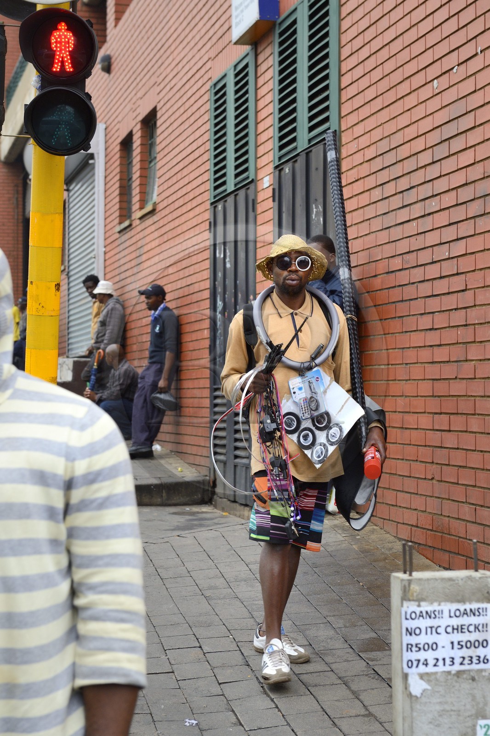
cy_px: 368
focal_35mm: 70
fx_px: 1430
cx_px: 245
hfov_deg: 19.4
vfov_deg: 28.8
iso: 800
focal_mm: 70
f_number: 7.1
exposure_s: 1/400
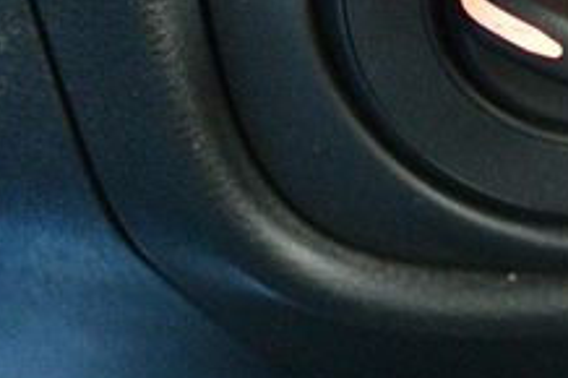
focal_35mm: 141
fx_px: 2223
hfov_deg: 14.0
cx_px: 730
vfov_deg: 9.6
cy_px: 5
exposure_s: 1/8
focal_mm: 32
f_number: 4.8
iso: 12800
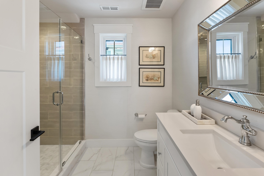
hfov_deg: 96.7
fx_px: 117
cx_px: 132
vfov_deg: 73.5
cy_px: 78
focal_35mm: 16
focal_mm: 14
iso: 640
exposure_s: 1/60
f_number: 7.1
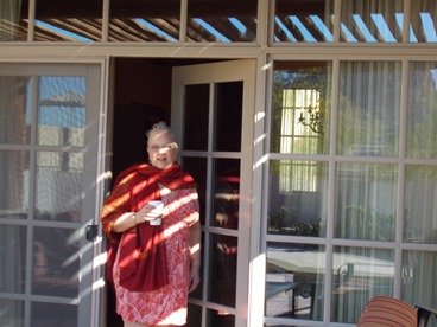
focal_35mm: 76
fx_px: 959
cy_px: 164
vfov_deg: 19.4
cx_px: 218
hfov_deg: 25.7
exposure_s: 1/125
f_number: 5.8
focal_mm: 13.5
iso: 200
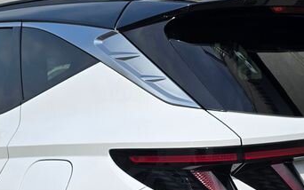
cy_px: 189
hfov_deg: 28.1
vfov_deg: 17.5
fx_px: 605
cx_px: 180
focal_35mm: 73
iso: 12
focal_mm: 6.3
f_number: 1.7
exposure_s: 1/1179
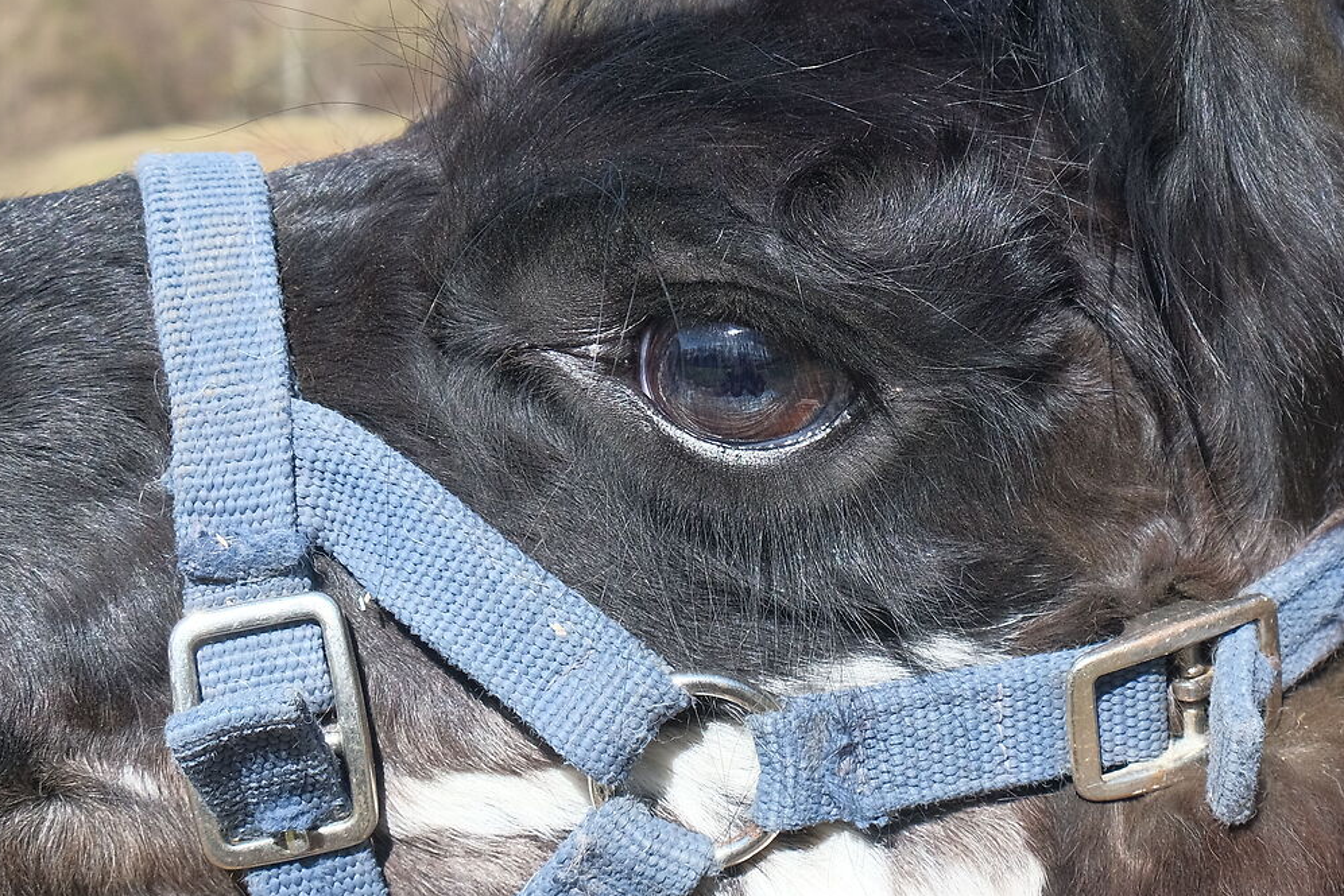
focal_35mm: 65
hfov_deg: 30.7
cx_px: 894
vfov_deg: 20.6
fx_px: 2427
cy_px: 144
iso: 320
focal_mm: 18
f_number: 5.6
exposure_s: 1/420
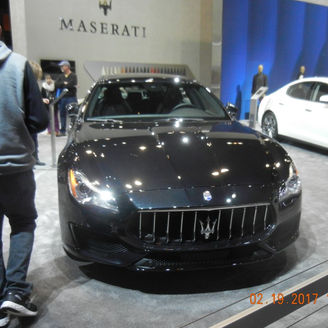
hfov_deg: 46.0
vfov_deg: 46.0
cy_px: 167
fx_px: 386
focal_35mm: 36
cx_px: 164
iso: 640
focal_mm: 5.4
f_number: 3.5
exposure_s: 1/134
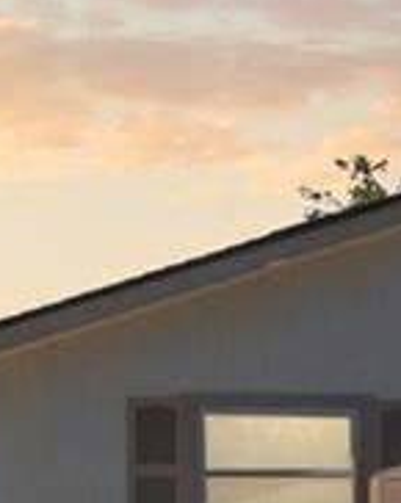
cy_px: 562
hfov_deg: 5.8
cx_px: -30
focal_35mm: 264
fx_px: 3926
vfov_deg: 7.3
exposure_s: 1/1600
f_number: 8
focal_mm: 32
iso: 400
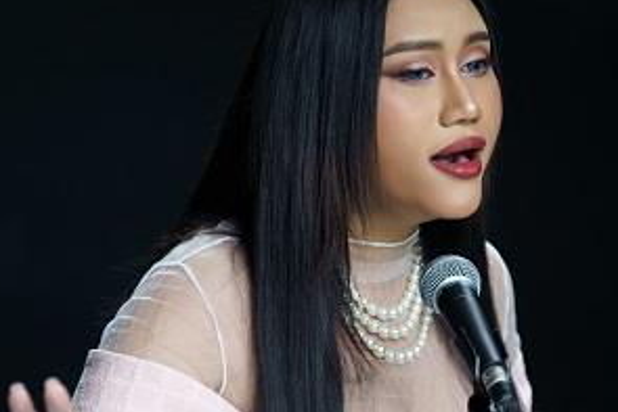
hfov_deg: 16.3
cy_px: 330
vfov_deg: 10.9
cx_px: 293
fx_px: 2164
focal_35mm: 126
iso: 1000
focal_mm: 62
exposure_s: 1/160
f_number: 3.2
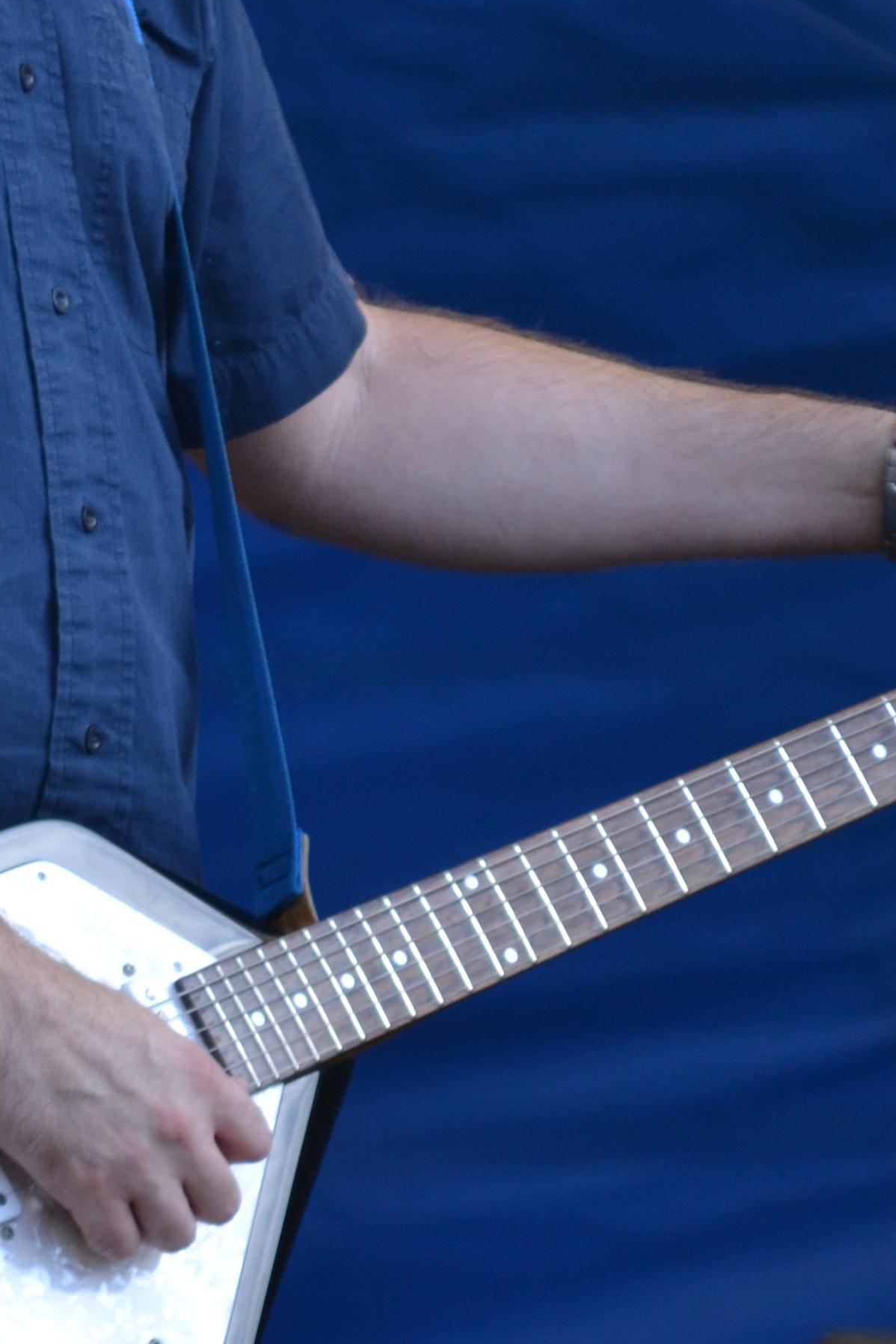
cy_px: 447
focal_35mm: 769
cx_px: -162
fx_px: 28718
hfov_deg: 1.8
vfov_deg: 2.7
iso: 400
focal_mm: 200
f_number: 5.6
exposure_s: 1/200
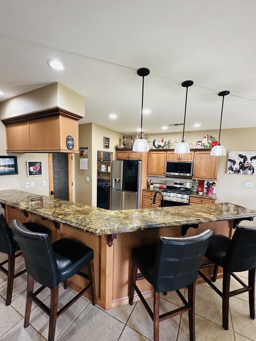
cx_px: 124
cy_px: 180
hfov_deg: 81.7
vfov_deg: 98.1
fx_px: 148
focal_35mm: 15
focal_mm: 2.22
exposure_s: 1/60
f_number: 2.2
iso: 320
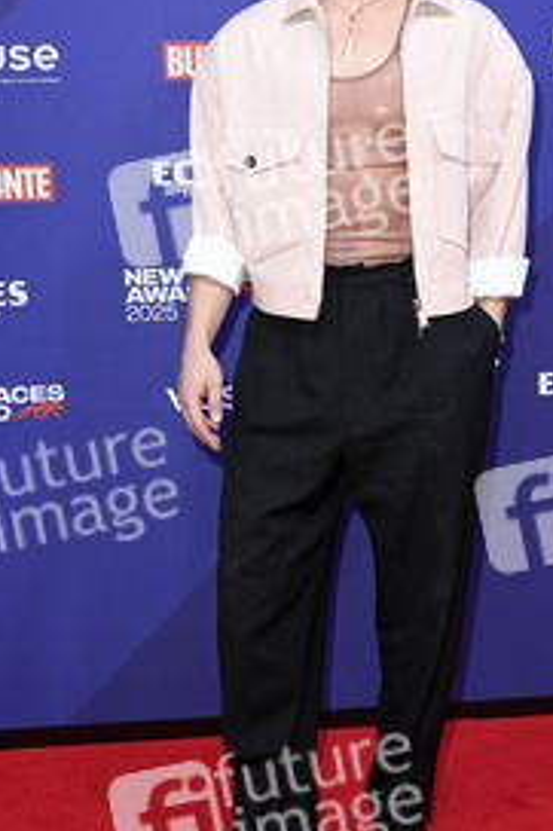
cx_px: 354
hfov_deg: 25.4
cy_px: 348
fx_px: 1223
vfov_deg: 37.4
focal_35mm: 53
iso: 800
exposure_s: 1/200
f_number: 5.6
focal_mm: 36
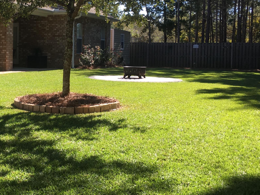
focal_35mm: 55
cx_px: 57
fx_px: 413
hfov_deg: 34.0
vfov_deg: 26.4
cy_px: 67
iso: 25
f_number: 2.2
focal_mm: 4.15
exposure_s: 1/509
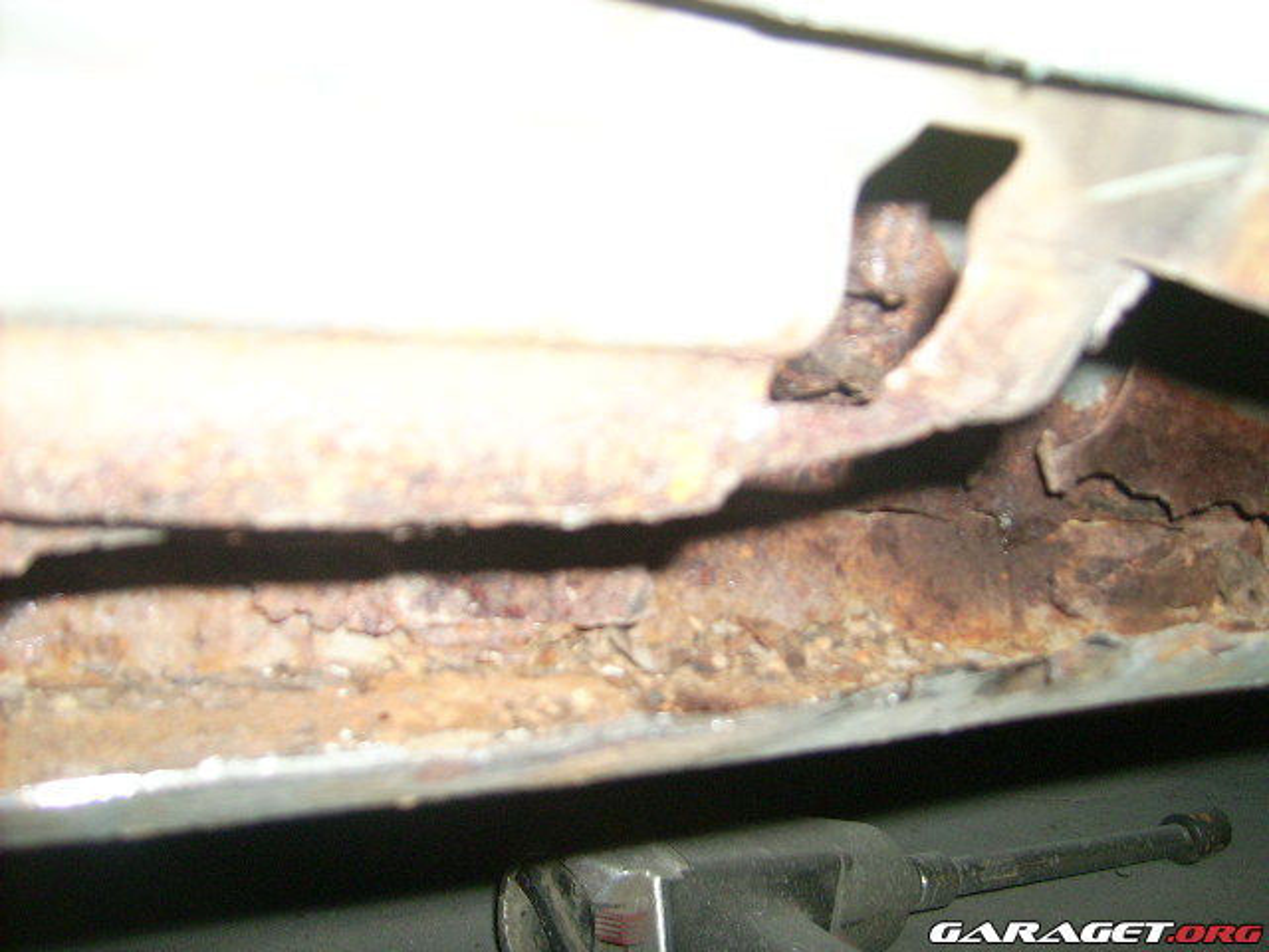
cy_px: 476
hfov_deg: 52.6
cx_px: 634
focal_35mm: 35
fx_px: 1283
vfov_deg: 40.7
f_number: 2.8
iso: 100
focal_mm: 5.95
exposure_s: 1/60
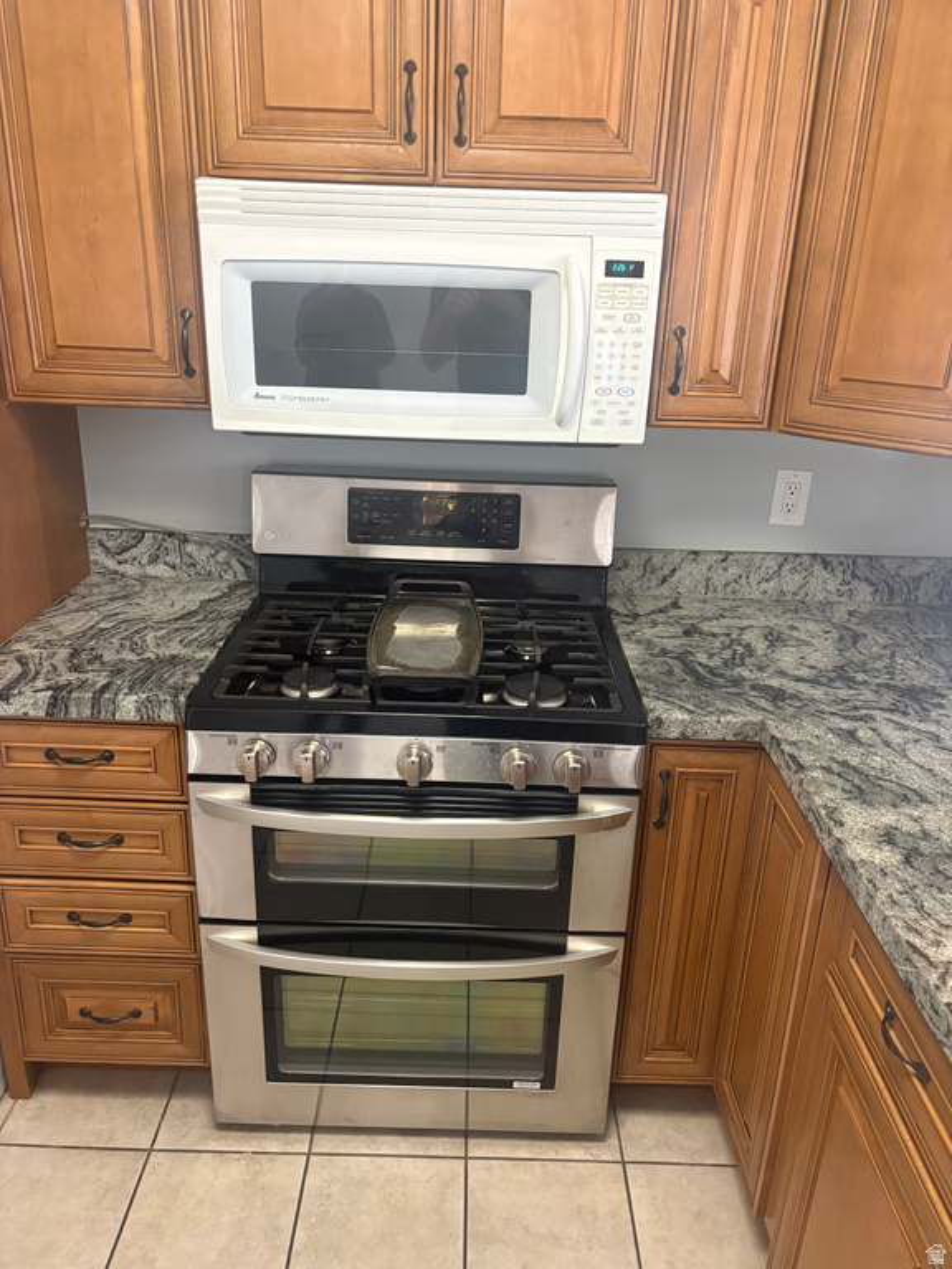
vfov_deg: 67.3
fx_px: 953
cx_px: 476
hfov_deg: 53.1
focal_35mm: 26
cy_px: 634
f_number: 1.6
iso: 400
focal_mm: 5.96
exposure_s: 1/60
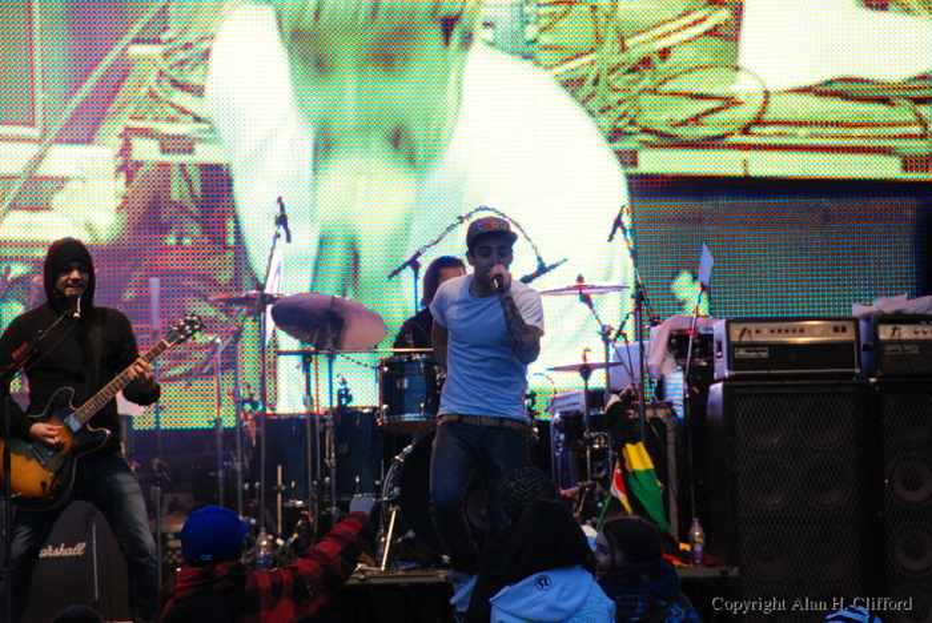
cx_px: 466
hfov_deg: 6.9
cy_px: 312
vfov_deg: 4.6
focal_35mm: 300
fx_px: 7773
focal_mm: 200
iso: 800
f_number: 5.6
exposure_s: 1/160
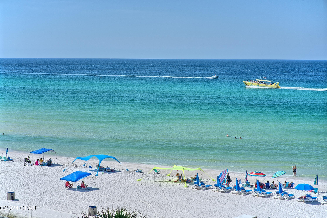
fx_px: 772
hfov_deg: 23.9
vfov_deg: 16.1
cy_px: 109
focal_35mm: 85
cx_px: 164
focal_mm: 85
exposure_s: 1/250
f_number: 10
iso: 100
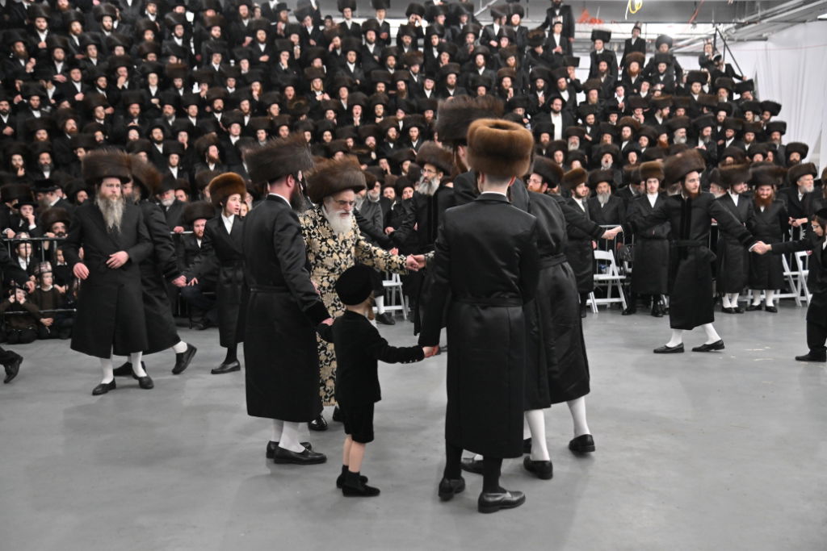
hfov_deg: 48.5
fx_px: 919
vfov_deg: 33.4
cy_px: 276
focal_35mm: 40
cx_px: 414
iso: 2000
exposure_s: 1/250
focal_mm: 40
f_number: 4
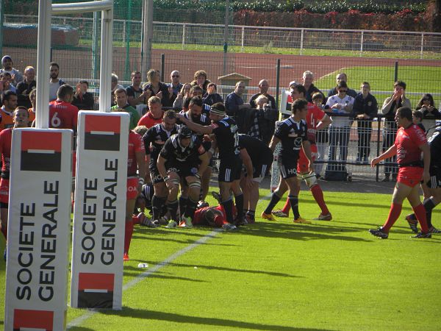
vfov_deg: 3.9
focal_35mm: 377
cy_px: 166
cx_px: 220
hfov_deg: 5.3
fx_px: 4803
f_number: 5
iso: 64
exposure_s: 1/285
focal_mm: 67.2
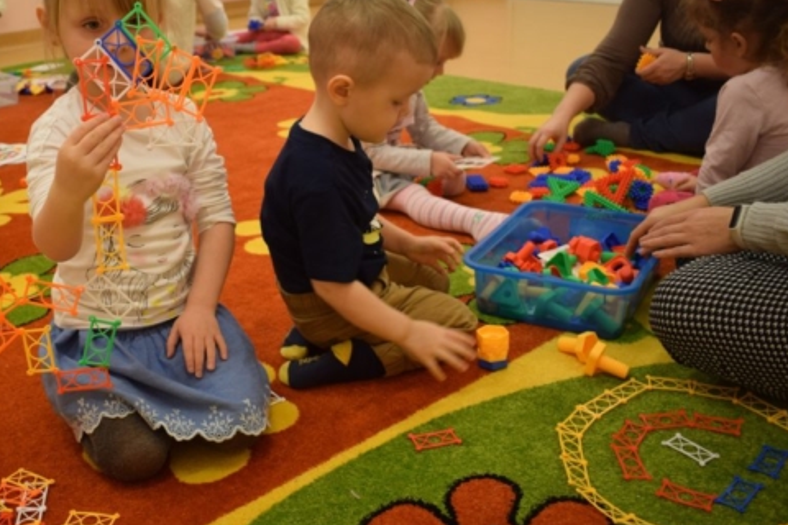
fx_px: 875
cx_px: 287
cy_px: 229
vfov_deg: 33.4
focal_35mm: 40
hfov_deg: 47.9
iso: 400
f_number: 4
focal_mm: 20
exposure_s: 1/60
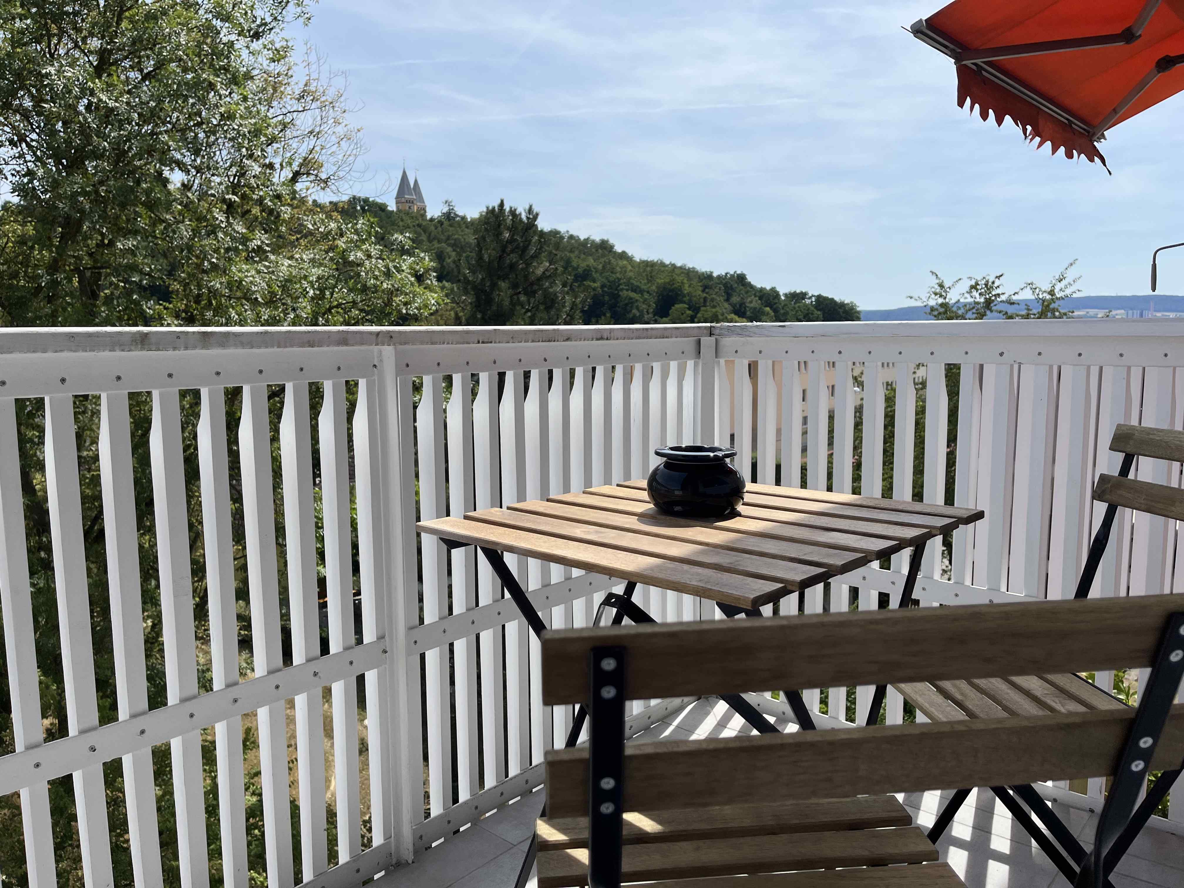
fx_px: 889
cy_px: 444
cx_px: 592
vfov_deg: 53.1
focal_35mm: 26
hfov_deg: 67.3
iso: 50
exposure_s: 1/5076
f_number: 1.6
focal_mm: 5.1
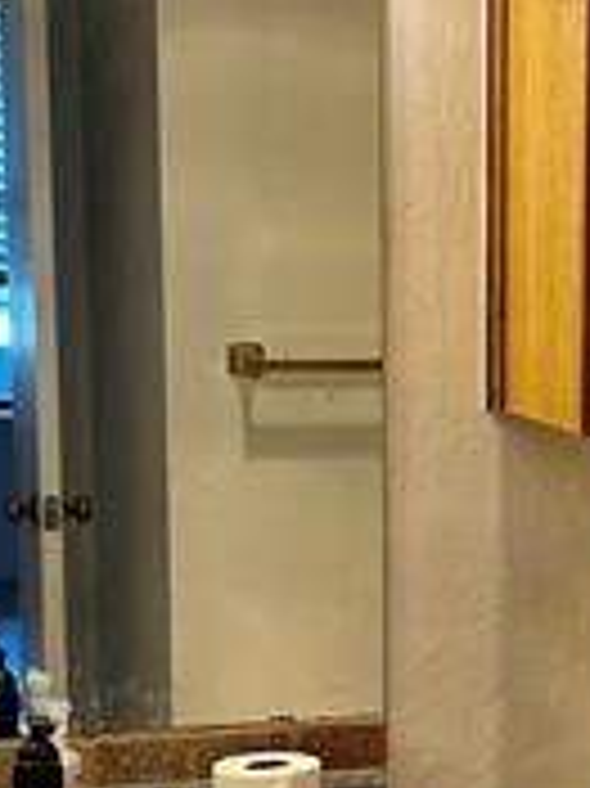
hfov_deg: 12.6
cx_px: 730
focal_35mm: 114
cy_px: 635
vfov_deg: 17.1
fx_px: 2594
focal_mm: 5.7
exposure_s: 1/120
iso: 64
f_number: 1.5
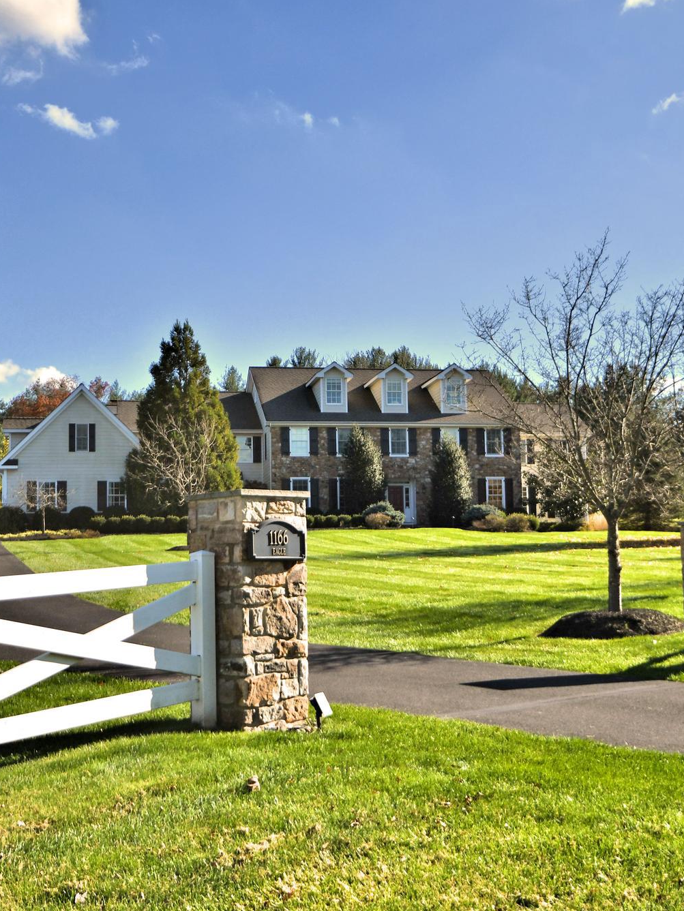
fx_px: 1396
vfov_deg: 36.2
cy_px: 463
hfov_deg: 27.5
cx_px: 406
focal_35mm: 53
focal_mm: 24
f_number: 4.5
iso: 200
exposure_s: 1/2000
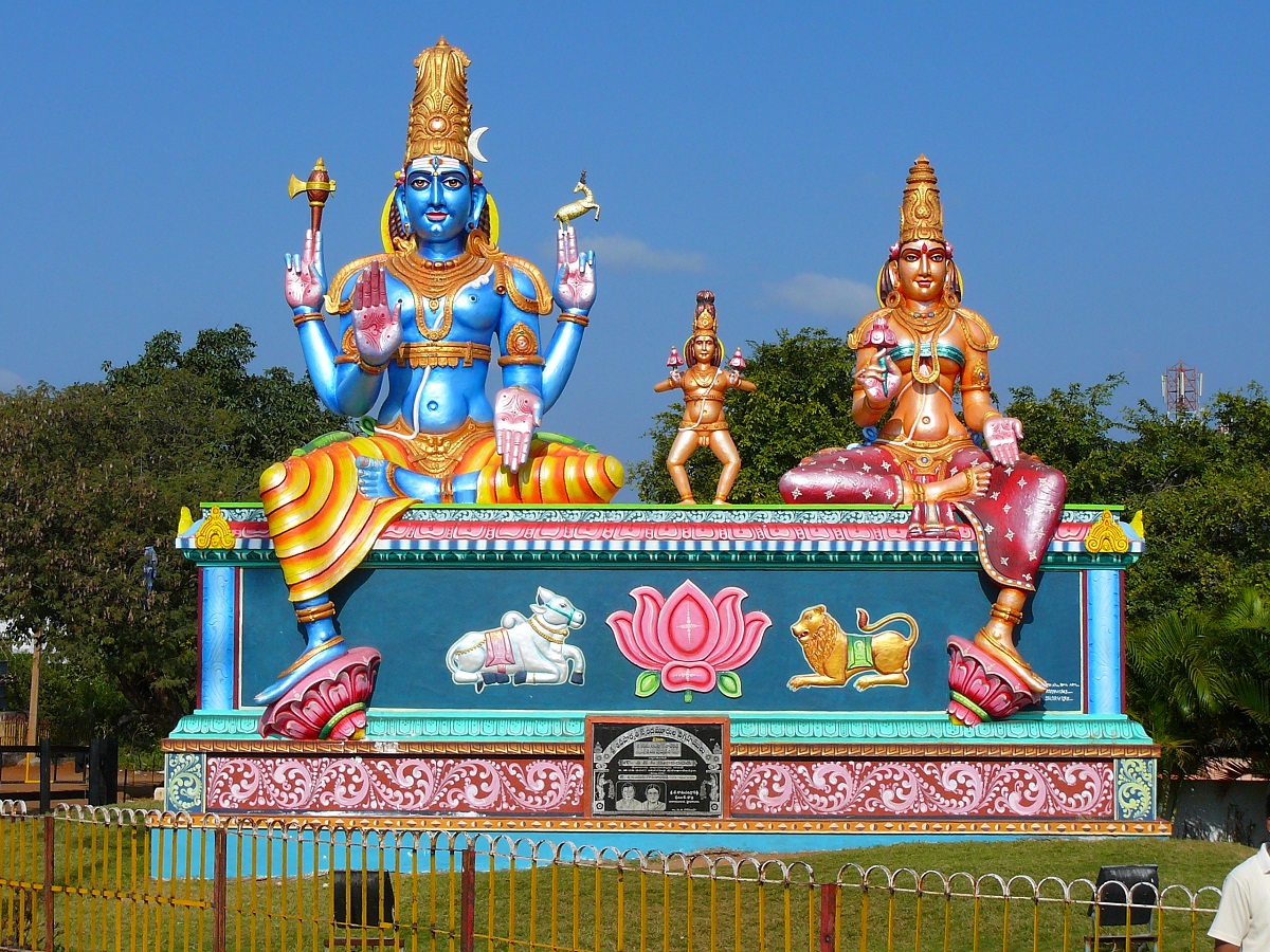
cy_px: 476
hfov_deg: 29.8
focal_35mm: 65
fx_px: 2385
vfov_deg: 22.6
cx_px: 635
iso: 80
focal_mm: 9.7
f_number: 6.3
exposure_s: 1/500
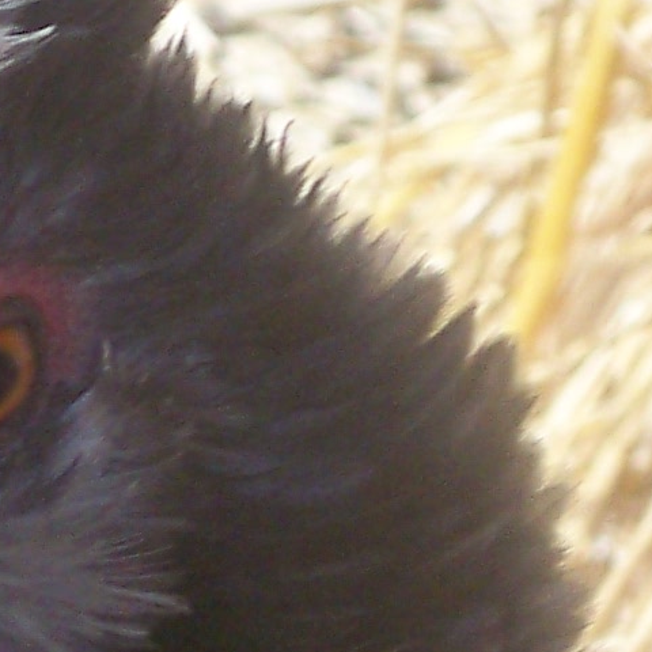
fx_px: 9738
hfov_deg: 3.8
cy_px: 1335
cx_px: -316
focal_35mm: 457
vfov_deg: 3.8
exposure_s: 1/80
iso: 100
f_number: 4.5
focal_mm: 12.1
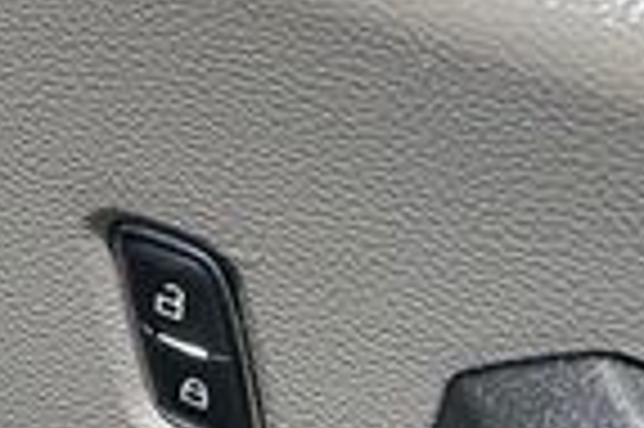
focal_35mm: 121
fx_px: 2162
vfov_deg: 11.0
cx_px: -185
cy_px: -153
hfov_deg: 16.1
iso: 50
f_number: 1.5
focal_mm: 5.7
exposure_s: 1/2083
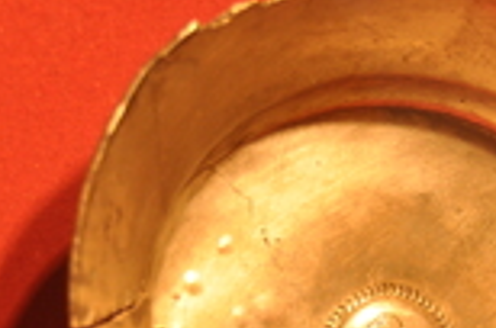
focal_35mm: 189
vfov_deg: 7.2
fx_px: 2599
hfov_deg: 10.9
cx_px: 399
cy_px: 334
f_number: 4.5
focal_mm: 44
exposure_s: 1/20
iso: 640
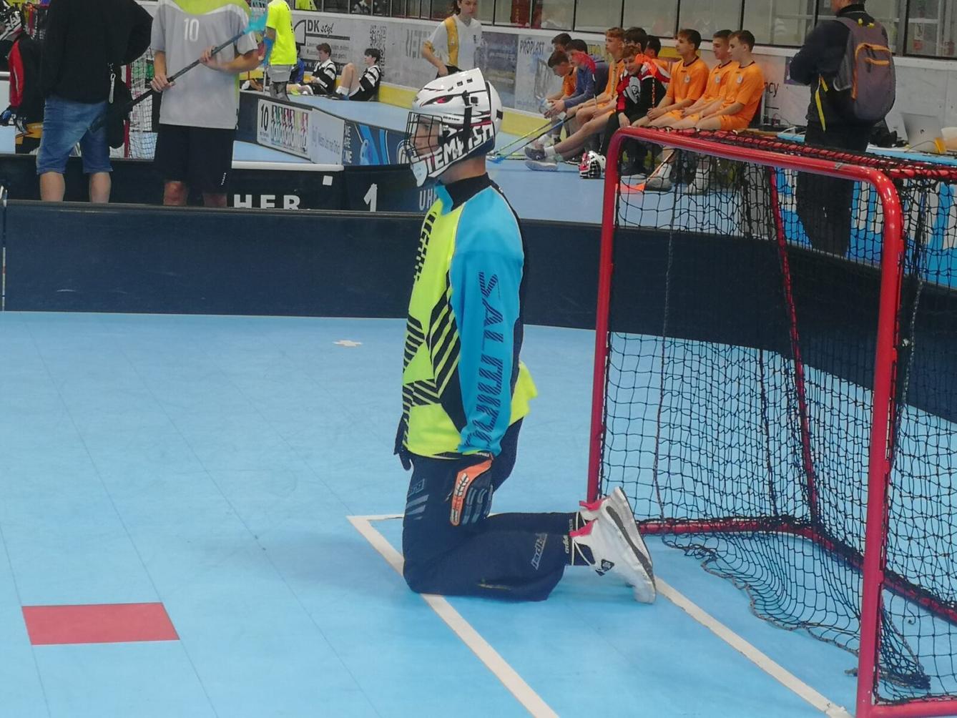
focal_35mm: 78
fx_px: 2157
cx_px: 478
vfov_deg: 18.9
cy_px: 359
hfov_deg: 25.0
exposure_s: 1/50
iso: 64
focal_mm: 3.95
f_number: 2.2
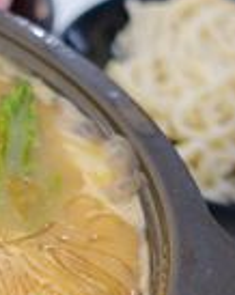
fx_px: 933
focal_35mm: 107
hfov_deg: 13.1
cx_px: -168
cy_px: 208
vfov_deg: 17.9
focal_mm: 8.9
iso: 125
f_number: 2
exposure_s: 1/30
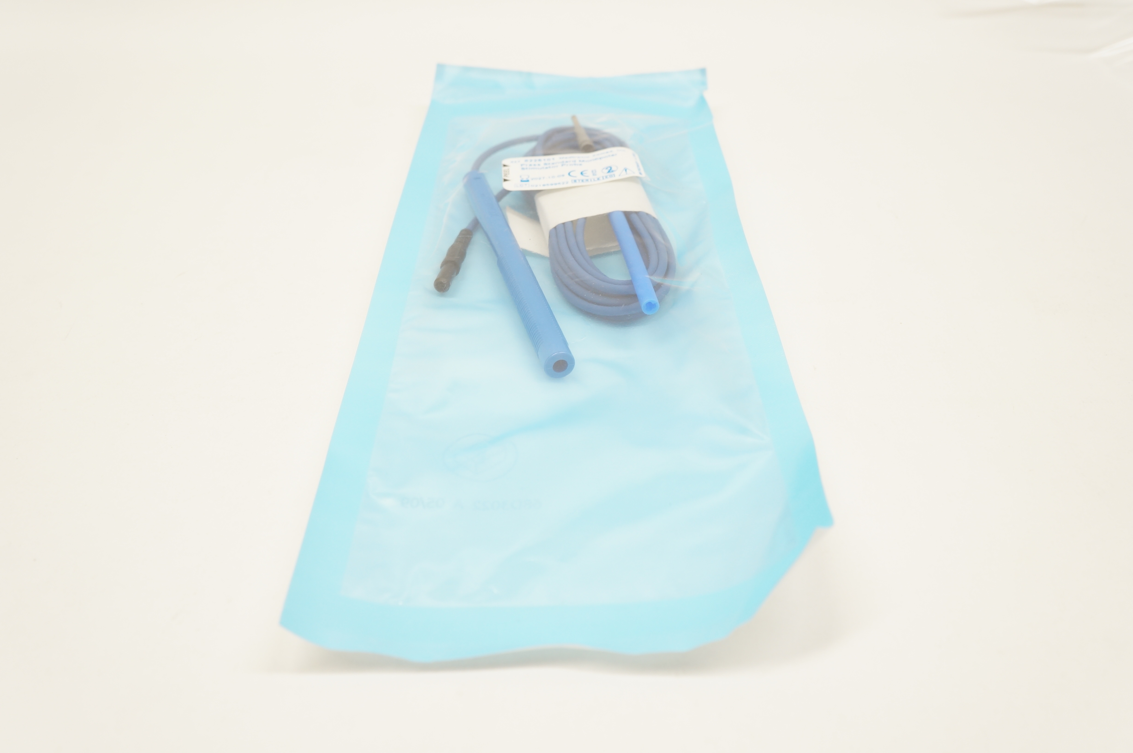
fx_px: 943
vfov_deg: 43.5
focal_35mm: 30
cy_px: 376
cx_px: 566
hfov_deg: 62.0
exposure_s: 1/50
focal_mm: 20
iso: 400
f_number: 6.3
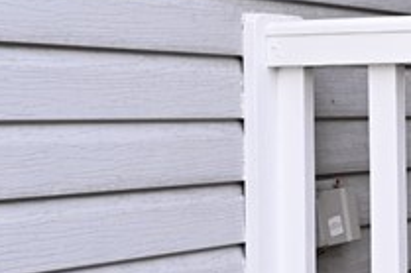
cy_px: 88
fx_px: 1186
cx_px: 836
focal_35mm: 104
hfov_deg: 15.5
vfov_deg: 13.1
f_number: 9
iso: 400
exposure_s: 1/125
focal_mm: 20
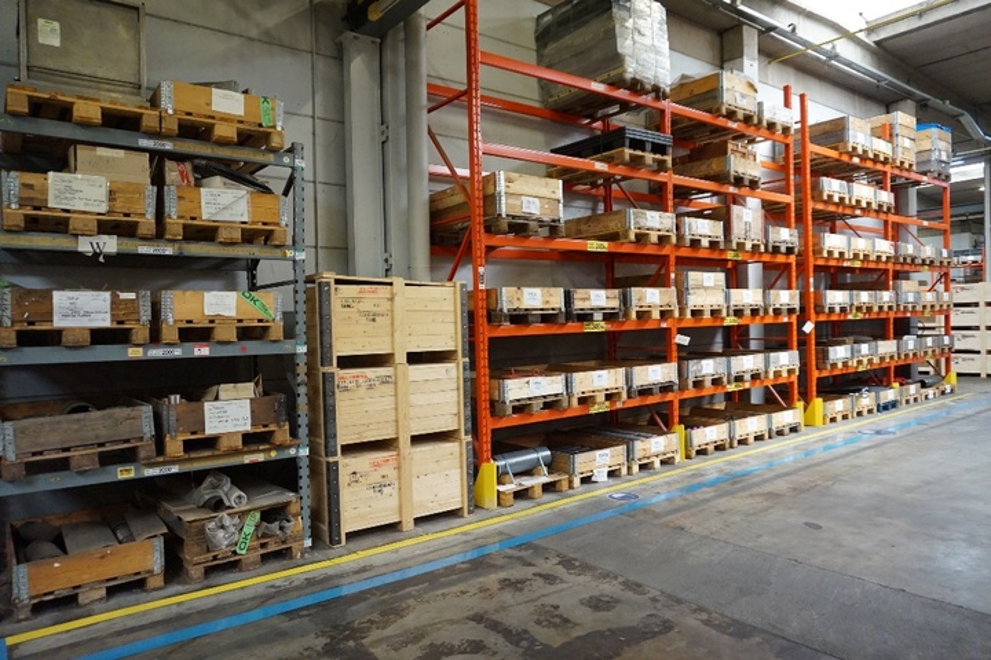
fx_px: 661
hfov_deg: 73.7
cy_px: 330
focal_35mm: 24
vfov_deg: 53.1
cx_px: 496
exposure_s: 1/160
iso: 2000
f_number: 3.5
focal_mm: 16
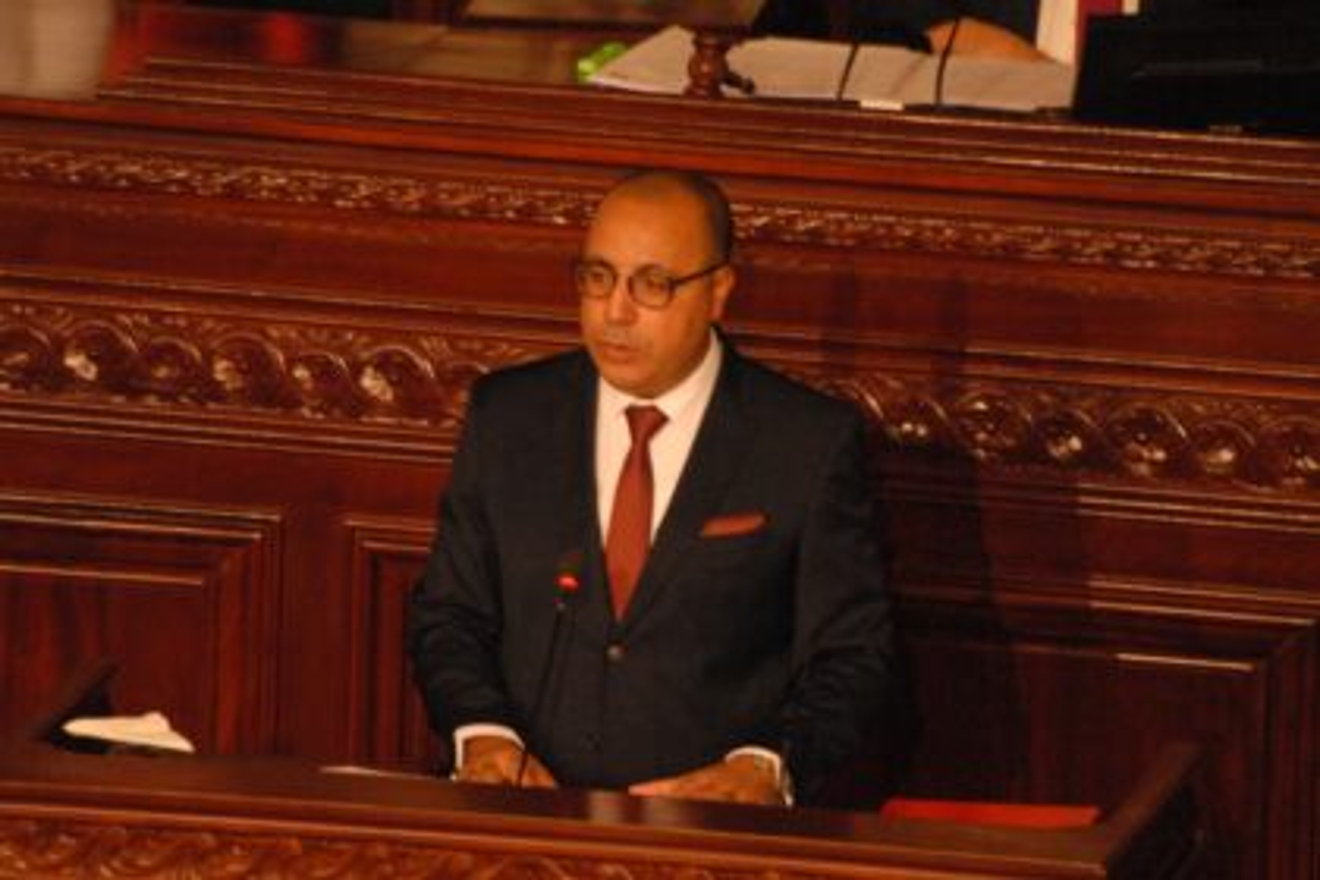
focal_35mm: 450
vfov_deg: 3.1
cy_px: 440
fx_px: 16499
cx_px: 660
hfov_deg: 4.6
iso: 1600
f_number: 5.6
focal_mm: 300
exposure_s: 1/60
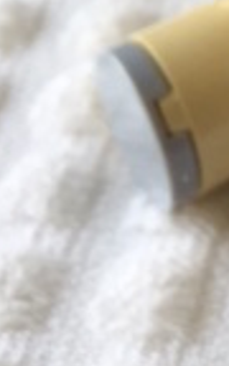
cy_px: -280
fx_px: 1368
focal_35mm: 137
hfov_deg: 9.0
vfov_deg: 13.7
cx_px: 458
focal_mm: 4.15
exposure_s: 1/120
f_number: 2.2
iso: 40
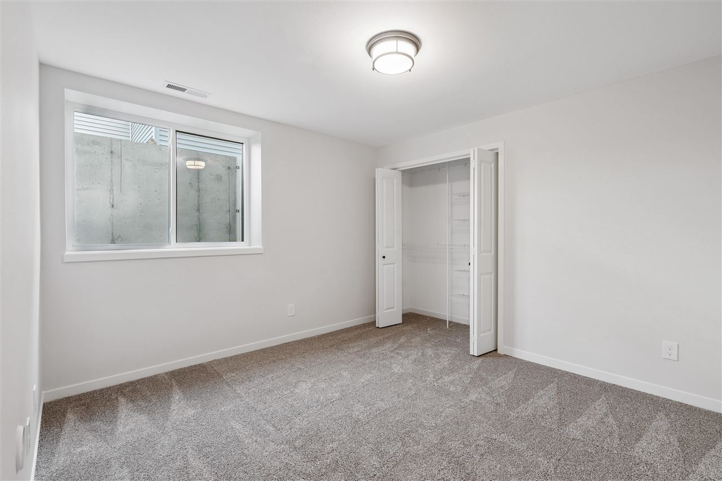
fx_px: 321
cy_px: 240
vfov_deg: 73.7
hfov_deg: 96.7
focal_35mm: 16
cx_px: 361
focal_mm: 16
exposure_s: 1/8
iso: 400
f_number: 8
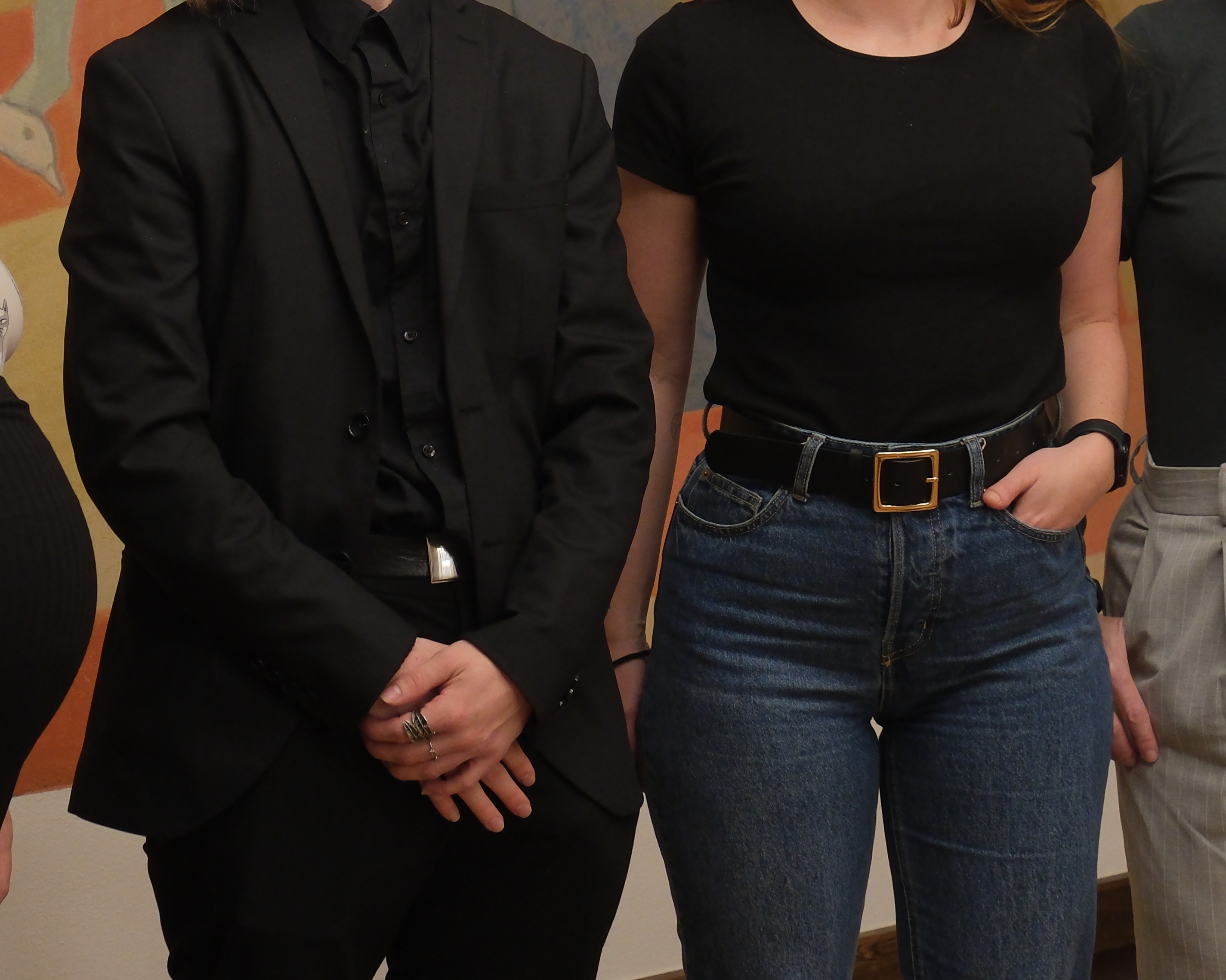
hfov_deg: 17.0
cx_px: 239
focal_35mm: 112
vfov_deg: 13.7
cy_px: 280
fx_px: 4064
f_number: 4
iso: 1000
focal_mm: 29.2
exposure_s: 1/42
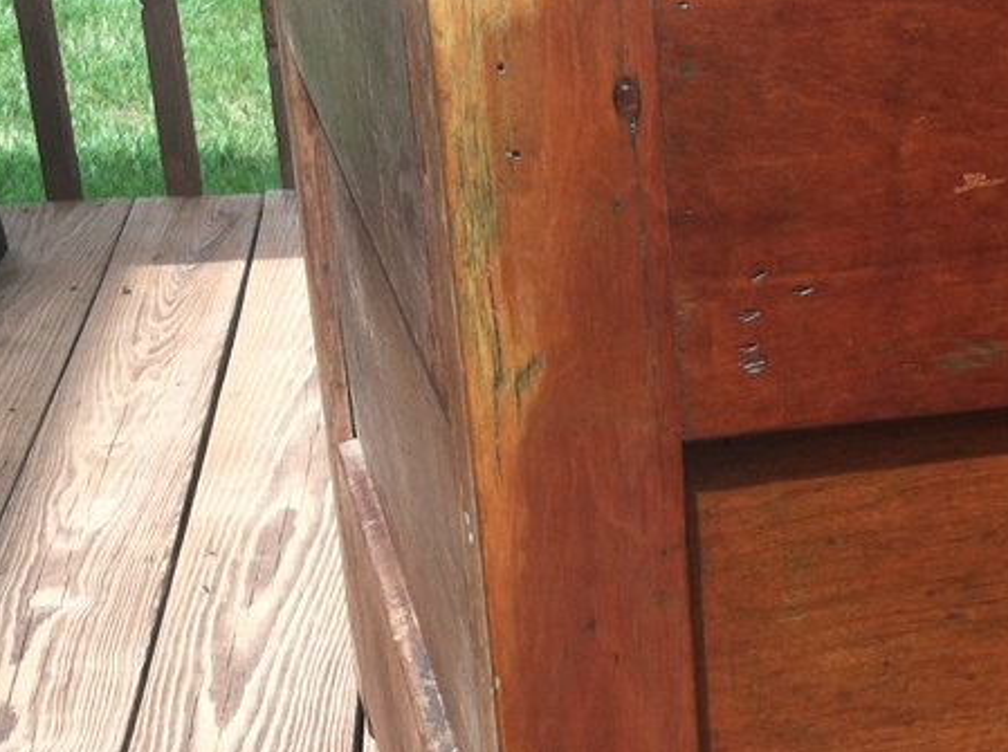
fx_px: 2936
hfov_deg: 19.0
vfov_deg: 14.4
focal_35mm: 101
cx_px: 1008
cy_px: 736
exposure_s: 1/300
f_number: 2.8
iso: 80
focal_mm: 3.85
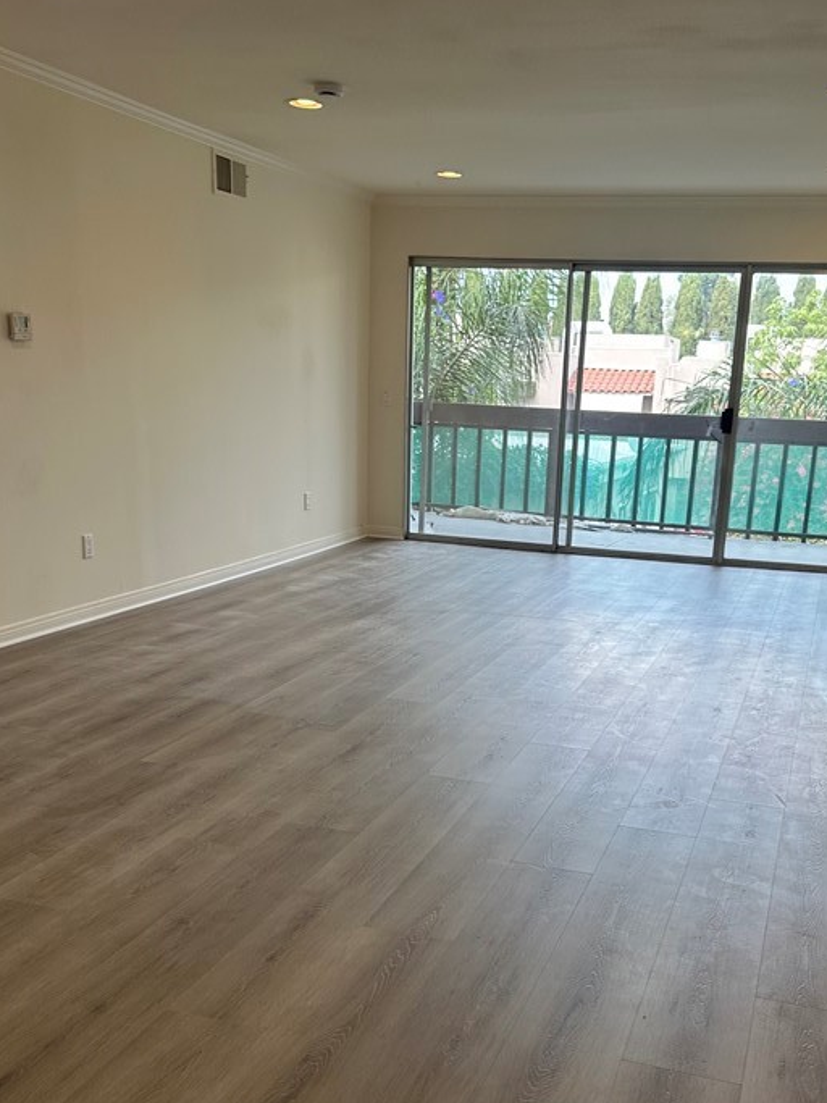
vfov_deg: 50.9
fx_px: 1147
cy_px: 678
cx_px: 501
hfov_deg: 39.5
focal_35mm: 36
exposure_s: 1/171
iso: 64
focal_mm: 6.86
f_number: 1.78
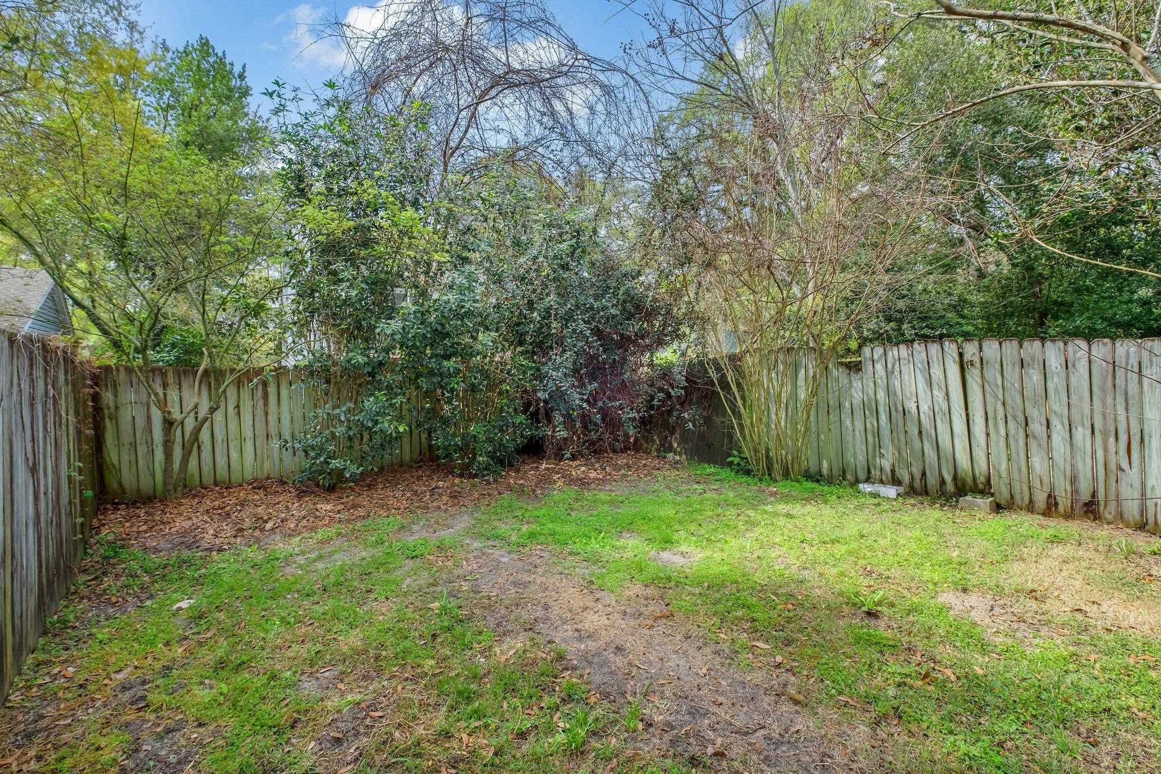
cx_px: 580
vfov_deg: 77.3
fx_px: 484
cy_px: 387
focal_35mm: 15
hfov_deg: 100.4
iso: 250
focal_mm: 10
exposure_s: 1/320
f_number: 8
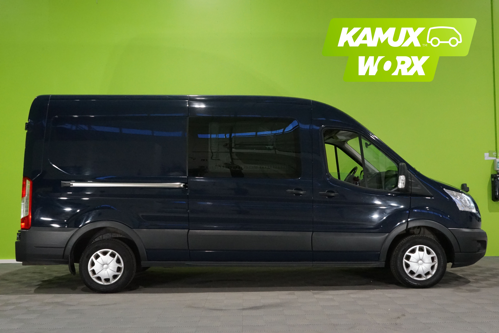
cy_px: 166
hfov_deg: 49.6
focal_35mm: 39
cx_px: 250
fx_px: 541
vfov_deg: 34.2
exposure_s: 1/60
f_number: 13
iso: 6400
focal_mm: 39
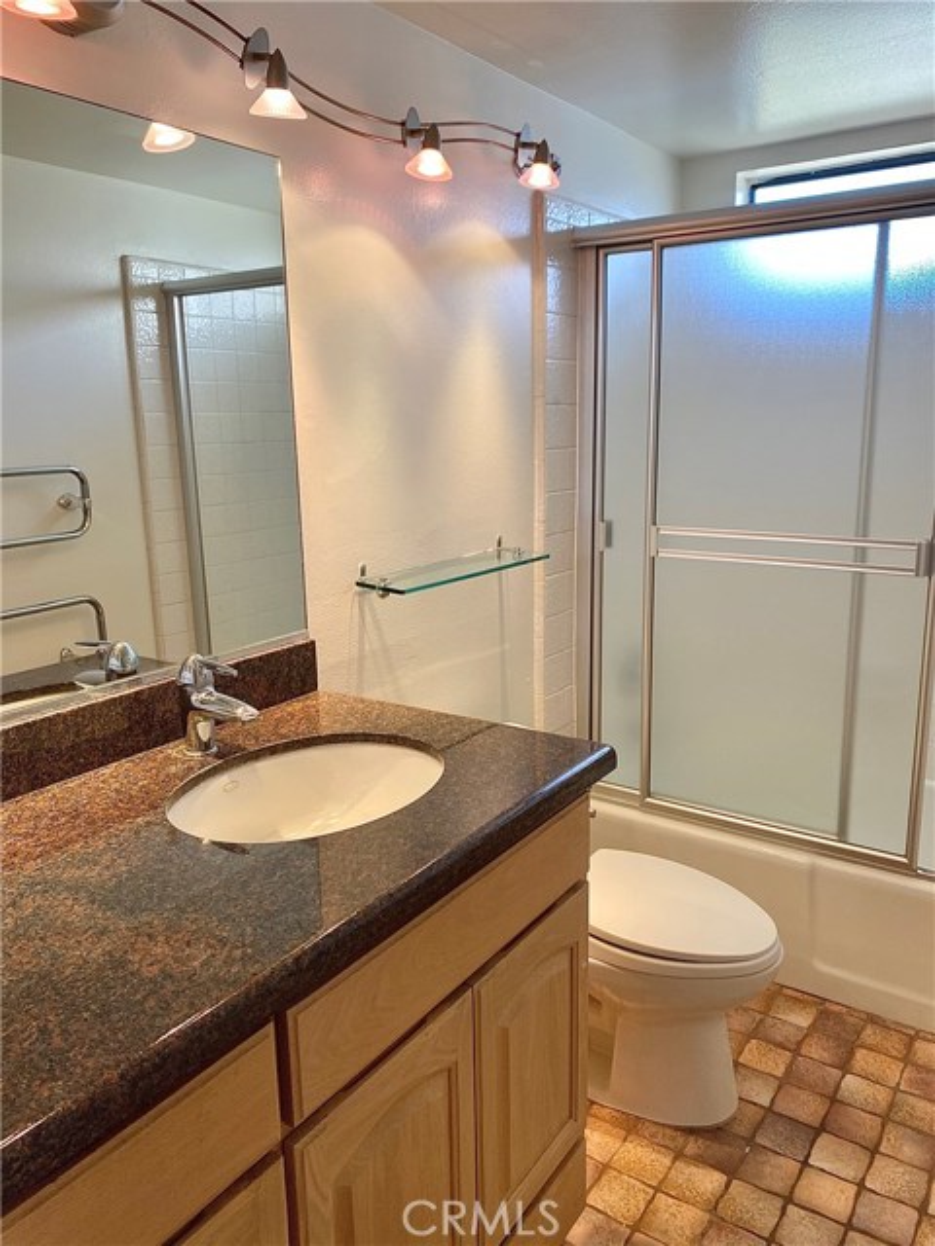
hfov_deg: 53.1
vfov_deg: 67.3
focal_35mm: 26
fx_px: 936
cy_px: 623
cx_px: 468
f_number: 1.8
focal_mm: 4.25
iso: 125
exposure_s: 1/120
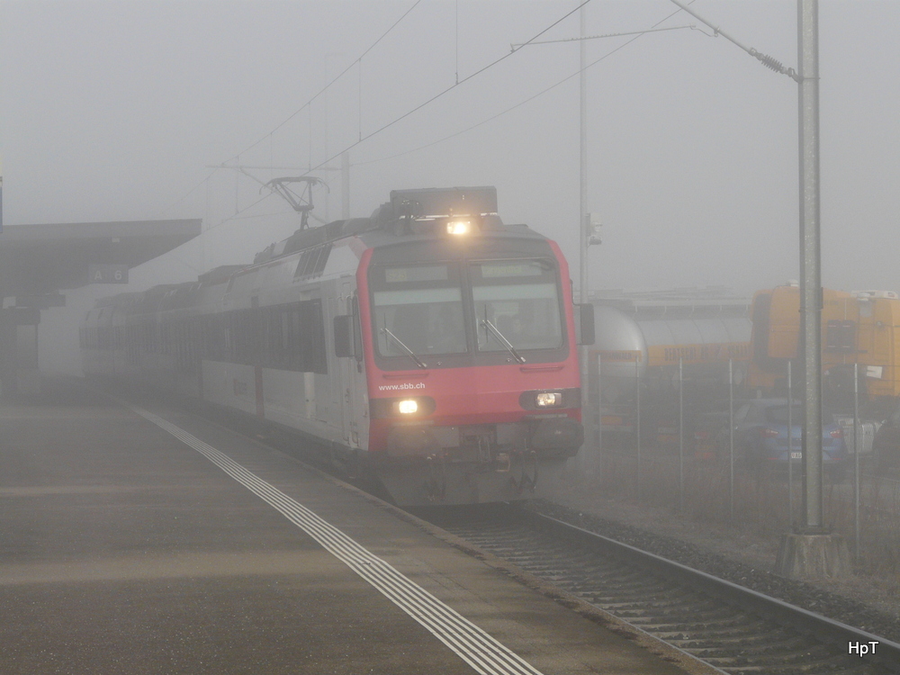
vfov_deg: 14.6
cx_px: 450
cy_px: 338
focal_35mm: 101
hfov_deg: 19.4
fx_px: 2626
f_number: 5.6
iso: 100
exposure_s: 1/250
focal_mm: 16.6
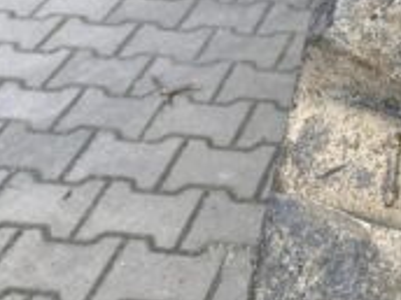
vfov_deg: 22.3
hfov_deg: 26.6
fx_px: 753
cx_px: 478
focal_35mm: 65
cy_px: 63
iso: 32
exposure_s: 1/184
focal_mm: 4.25
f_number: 1.8
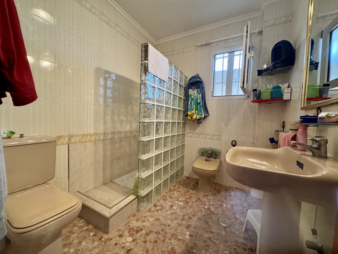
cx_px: 169
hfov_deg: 102.1
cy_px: 127
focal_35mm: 14
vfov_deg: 85.7
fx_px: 137
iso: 200
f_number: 2.2
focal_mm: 2.22
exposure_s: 1/50
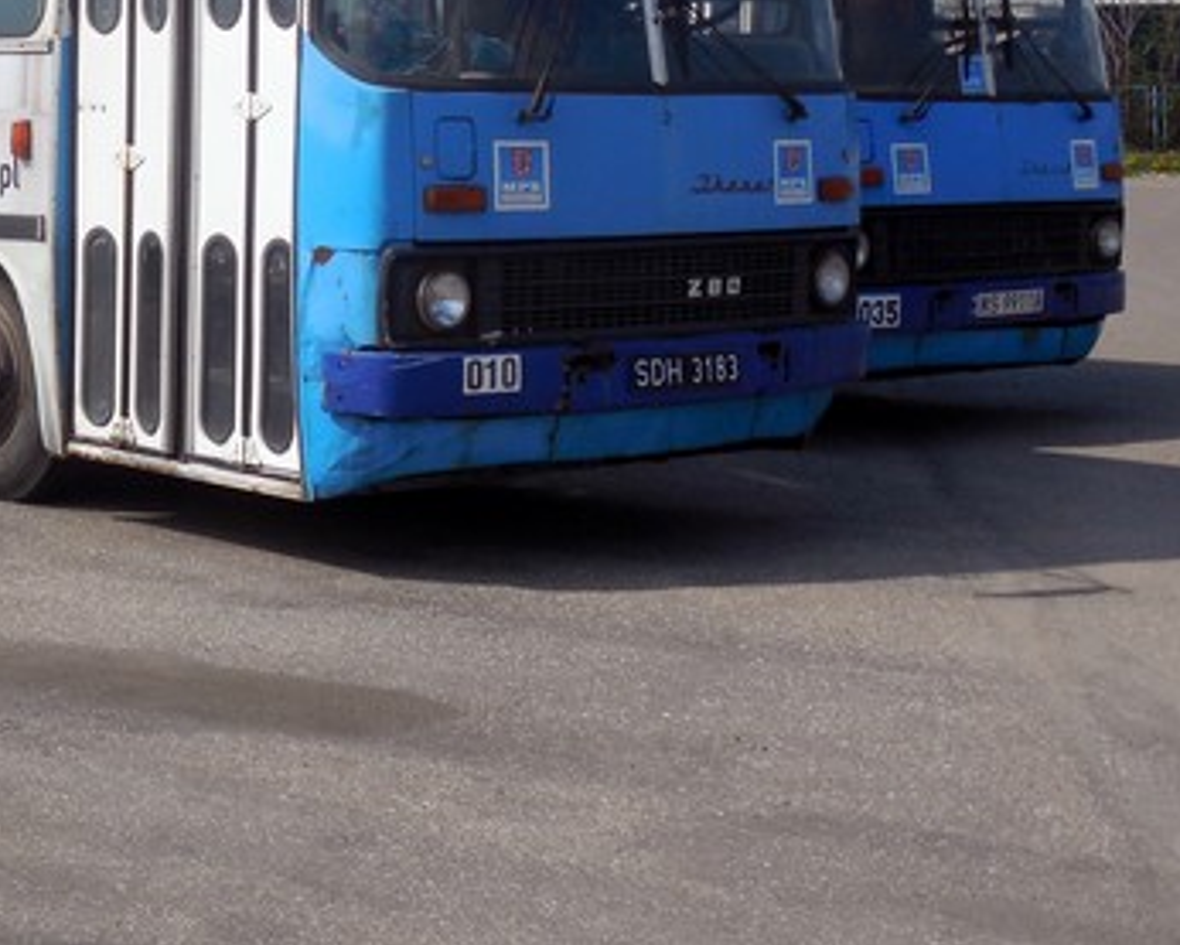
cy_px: 123
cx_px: 123
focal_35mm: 79
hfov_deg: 23.5
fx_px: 2760
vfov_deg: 19.1
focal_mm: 6.3
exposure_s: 1/400
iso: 125
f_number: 7.4
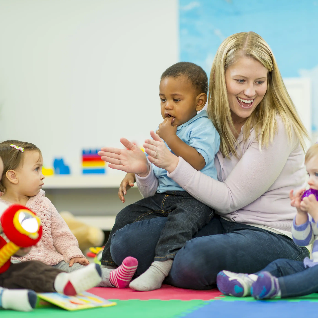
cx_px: 174
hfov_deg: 16.0
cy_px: 159
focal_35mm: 109
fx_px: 1133
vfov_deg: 16.0
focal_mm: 85
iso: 100
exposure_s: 1/250
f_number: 1.6
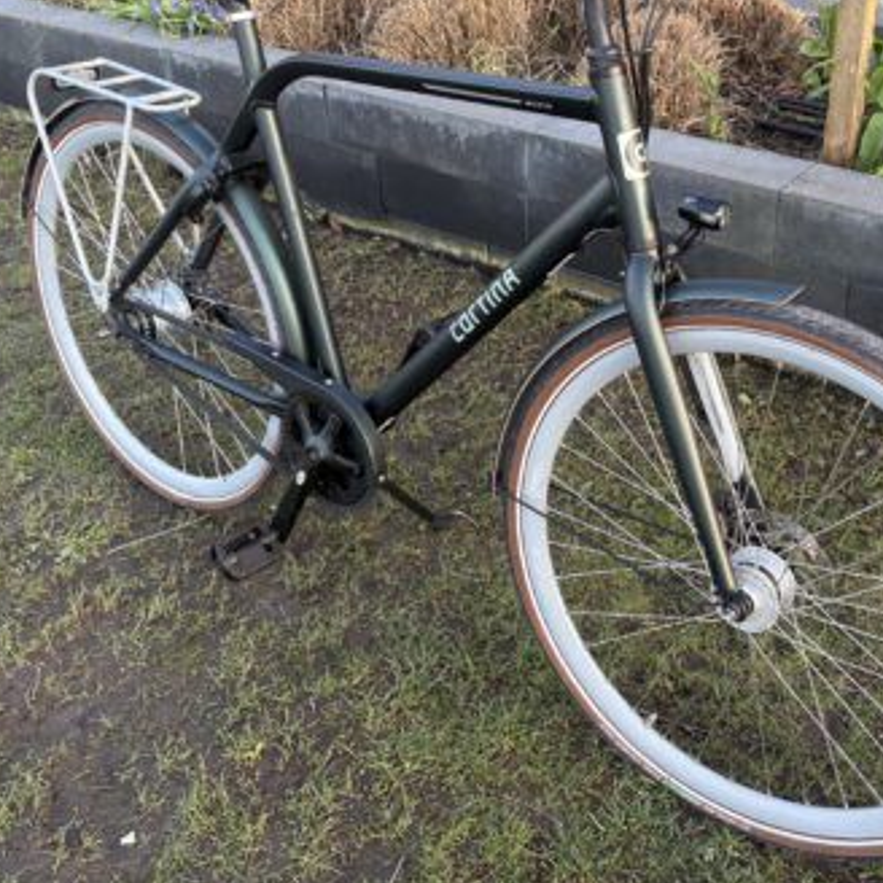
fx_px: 1212
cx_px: 506
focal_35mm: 42
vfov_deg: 39.8
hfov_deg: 39.9
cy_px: 334
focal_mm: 5.96
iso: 50
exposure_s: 1/122
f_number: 1.6
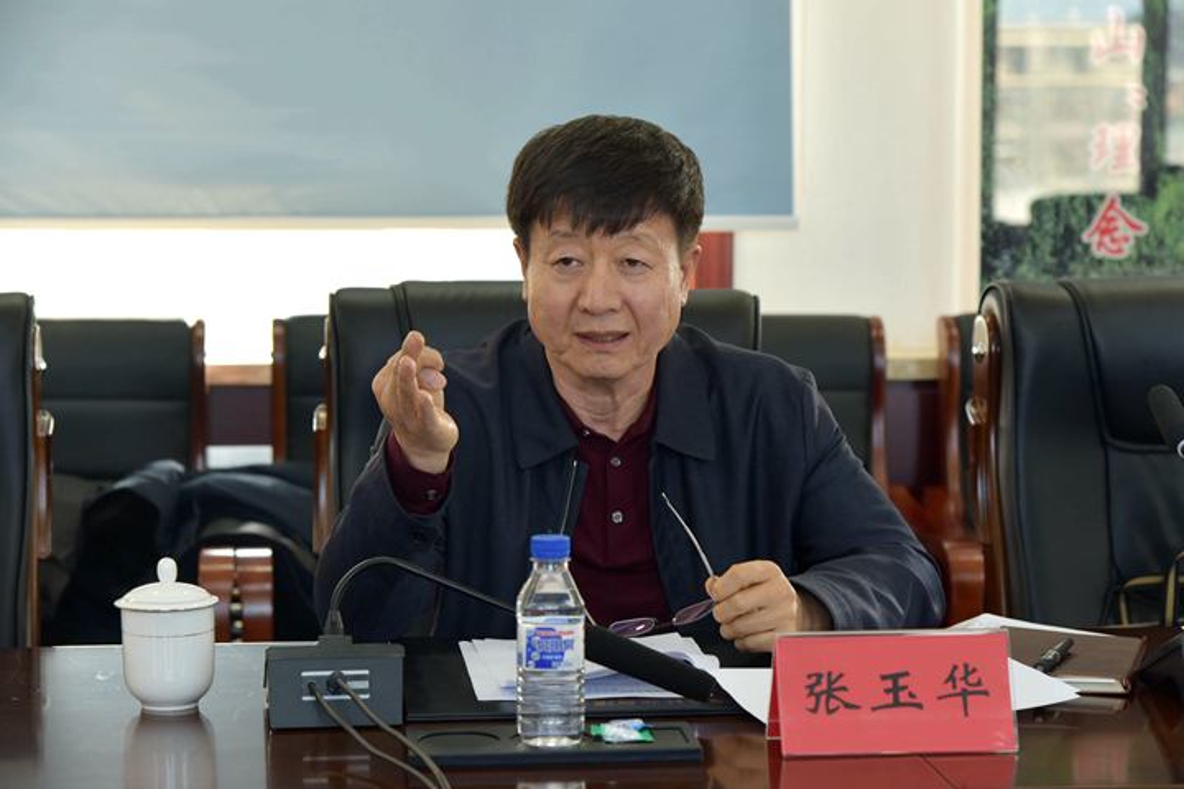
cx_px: 592
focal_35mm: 85
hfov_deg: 23.9
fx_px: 2795
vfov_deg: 16.1
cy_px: 394
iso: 400
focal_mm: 85
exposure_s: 1/100
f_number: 5
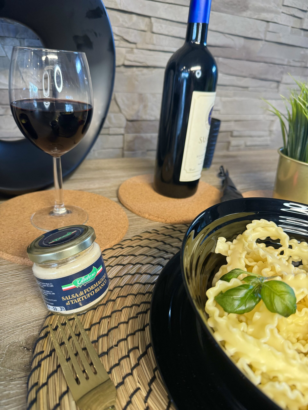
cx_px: 154
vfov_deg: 71.6
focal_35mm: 24
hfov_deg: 56.8
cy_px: 205
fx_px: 285
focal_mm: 6.86
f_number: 1.78
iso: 250
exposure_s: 1/50
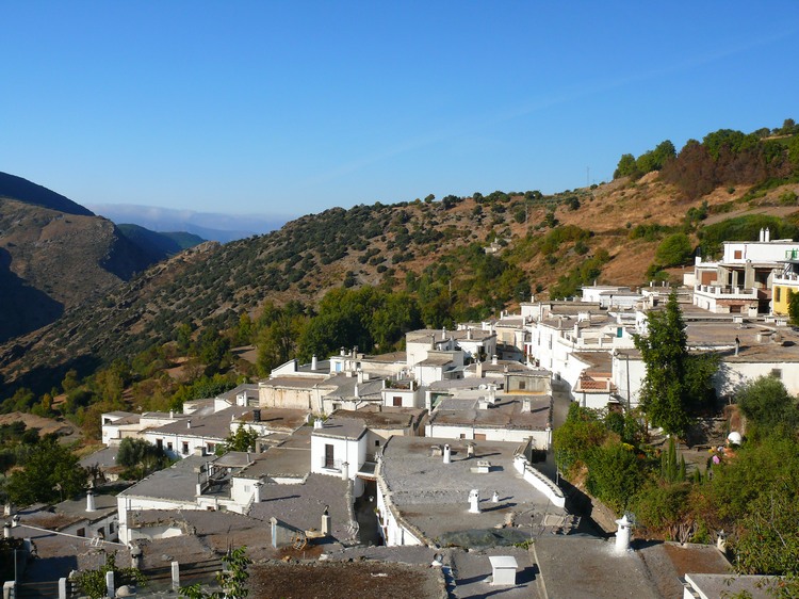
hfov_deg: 52.6
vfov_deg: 40.7
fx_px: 808
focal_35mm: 35
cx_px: 400
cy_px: 300
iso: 100
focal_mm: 7.4
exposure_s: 1/200
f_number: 5.6
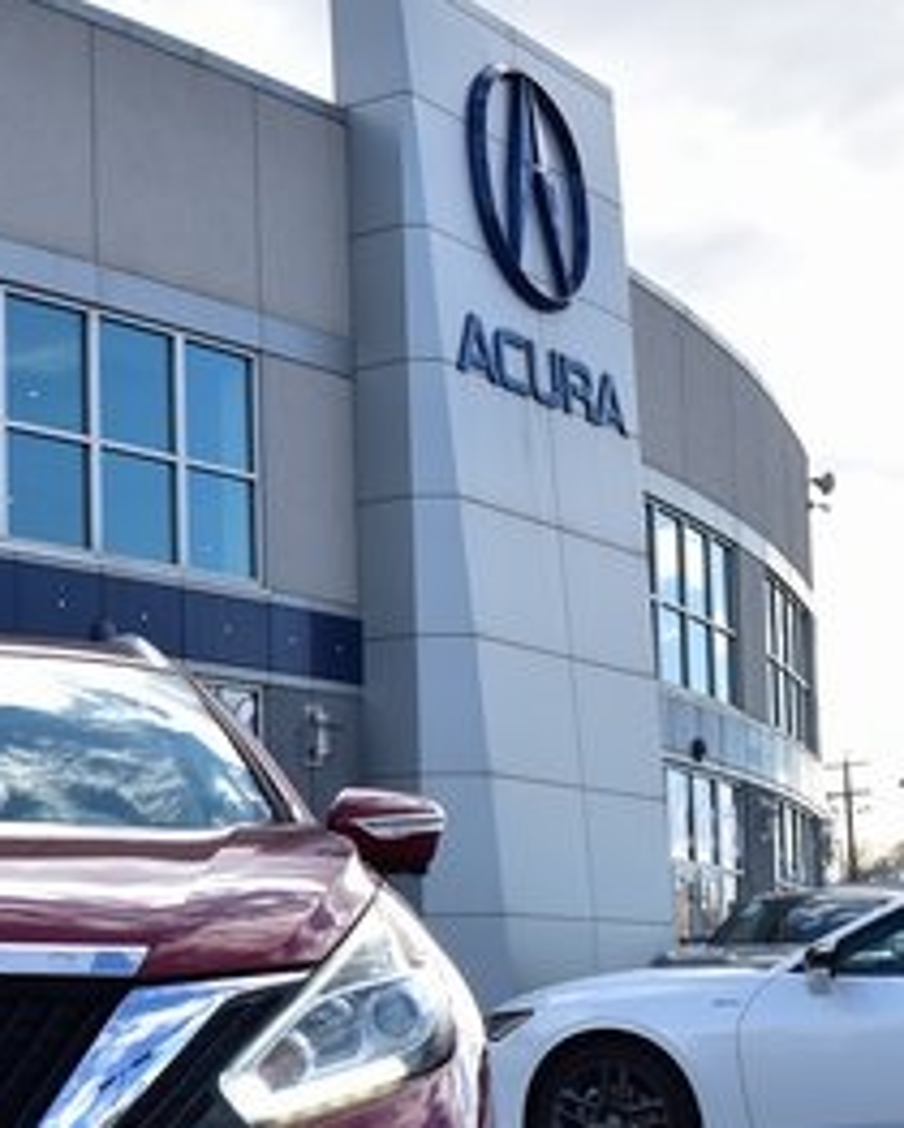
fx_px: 2644
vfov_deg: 23.9
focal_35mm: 79
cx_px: -159
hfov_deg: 18.5
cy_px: 775
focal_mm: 23
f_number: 7.1
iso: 100
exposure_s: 1/200
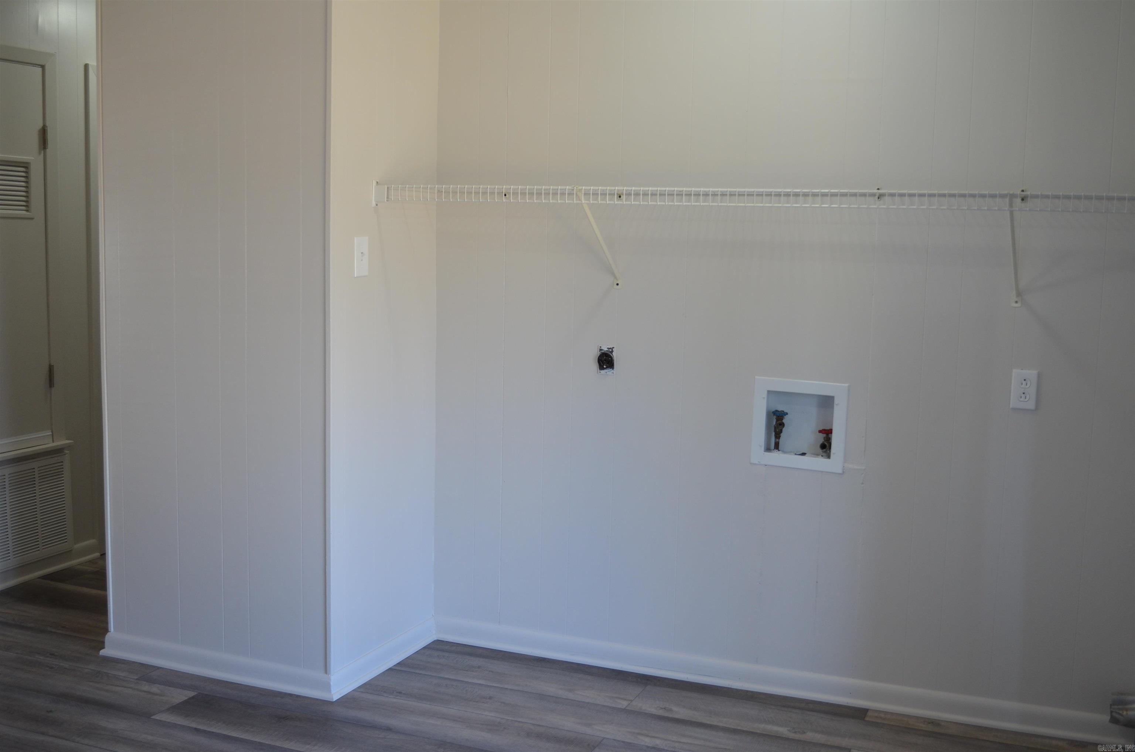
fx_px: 1227
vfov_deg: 34.1
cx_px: 568
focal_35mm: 39
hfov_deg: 49.6
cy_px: 376
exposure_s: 1/80
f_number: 4.5
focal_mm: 26
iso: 400
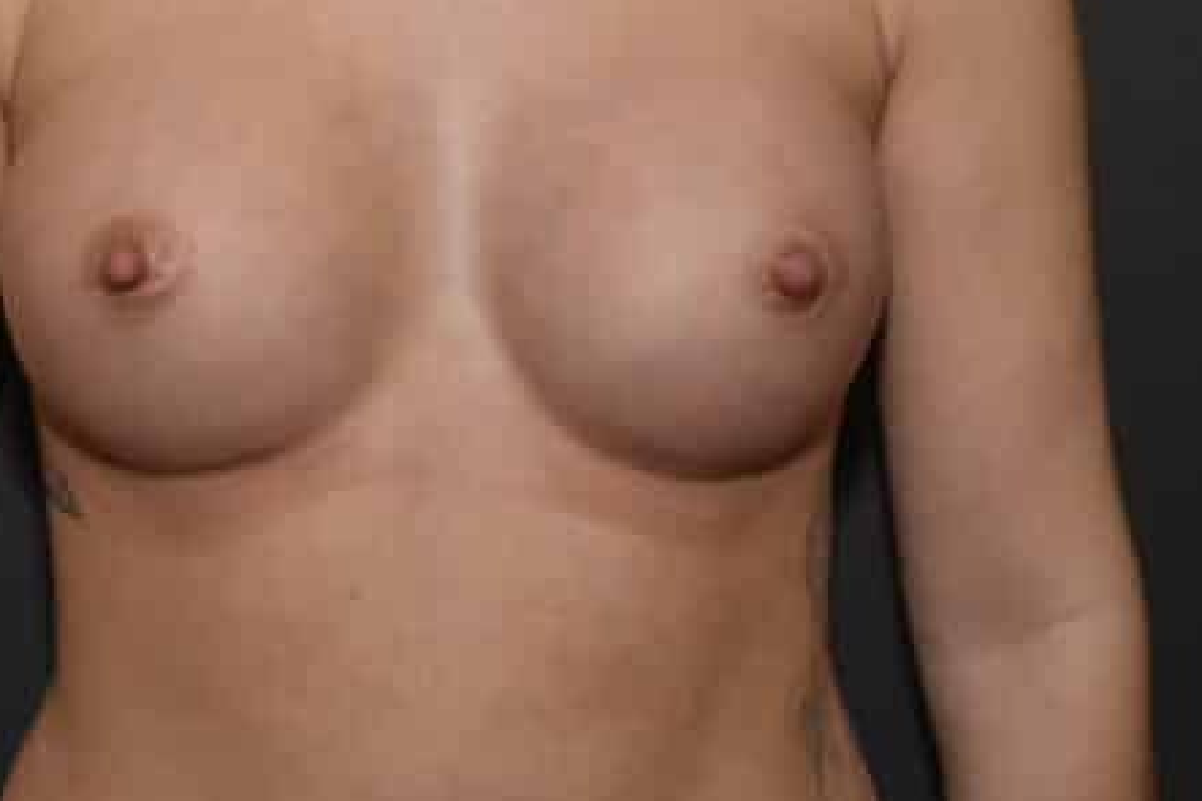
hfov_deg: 19.6
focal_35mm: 104
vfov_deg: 13.1
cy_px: 166
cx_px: 372
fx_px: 3471
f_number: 8
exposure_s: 1/125
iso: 200
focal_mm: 40
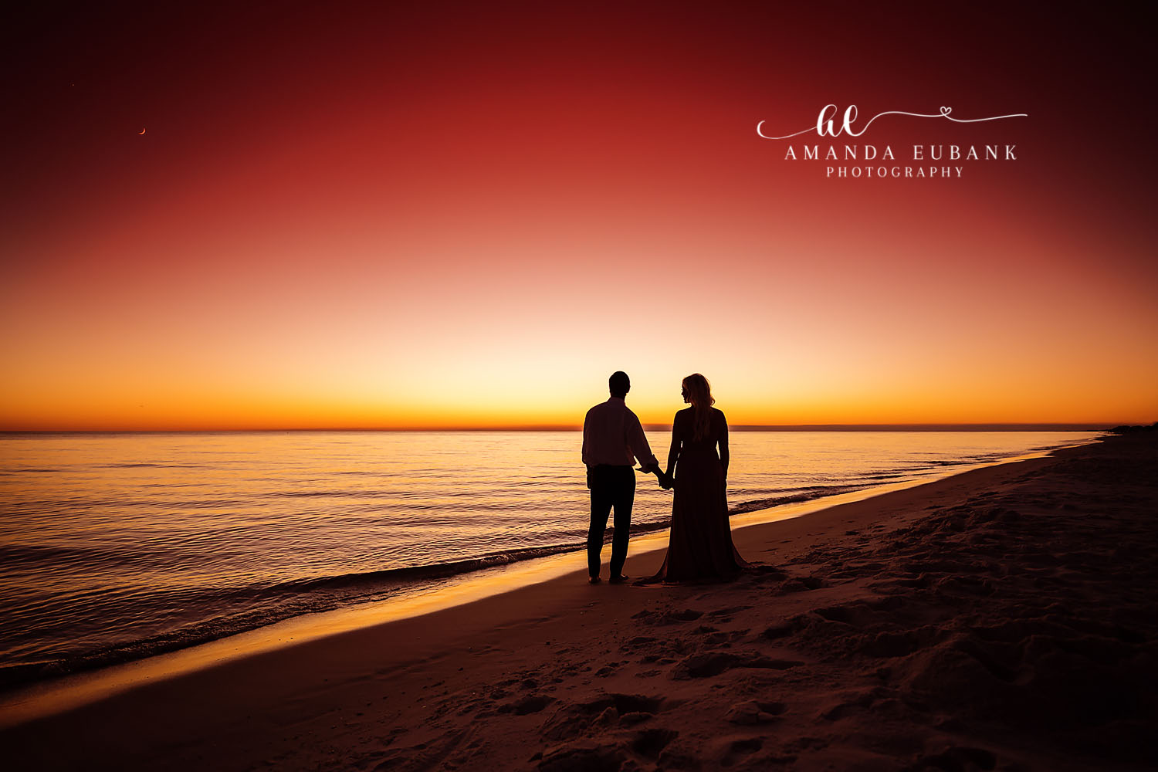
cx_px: 579
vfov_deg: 63.2
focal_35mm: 20
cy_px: 386
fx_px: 627
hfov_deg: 85.4
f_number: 2.8
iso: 800
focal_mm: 19.5
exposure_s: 1/640
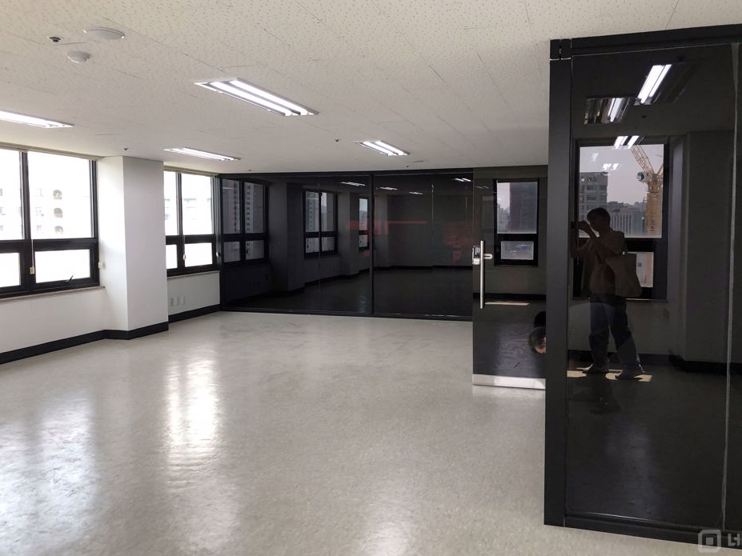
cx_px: 383
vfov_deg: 48.2
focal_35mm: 29
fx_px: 622
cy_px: 272
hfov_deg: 61.7
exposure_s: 1/30
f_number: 1.8
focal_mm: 4
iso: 25
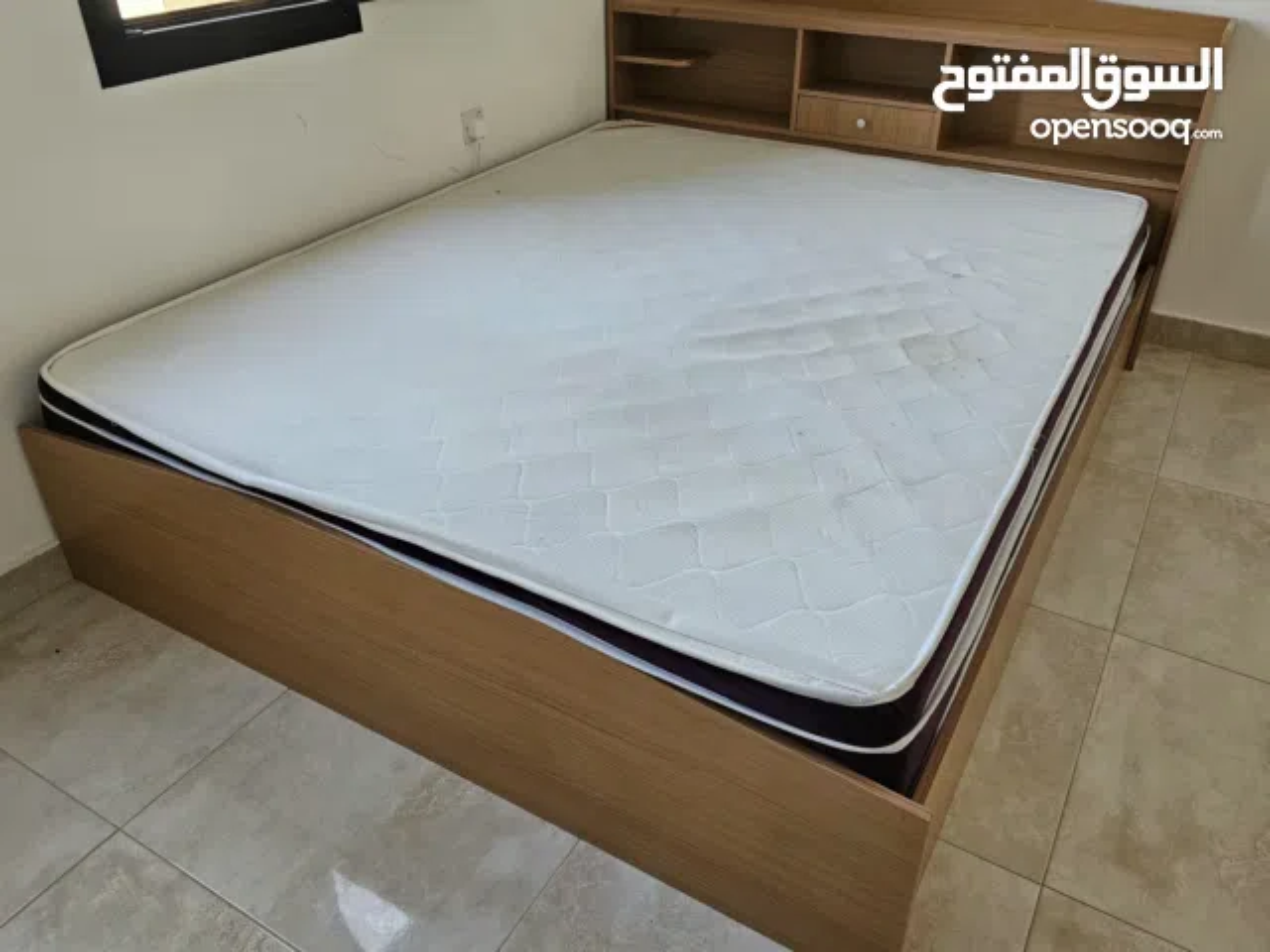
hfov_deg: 73.9
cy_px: 476
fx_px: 844
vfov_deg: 58.9
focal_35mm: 23
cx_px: 635
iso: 160
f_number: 1.7
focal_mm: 6.3
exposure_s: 1/182
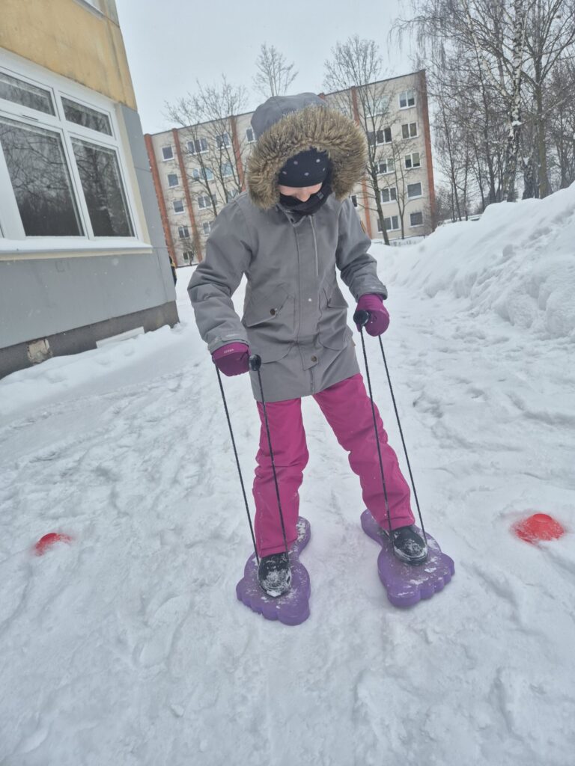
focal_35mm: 23
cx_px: 288
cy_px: 383
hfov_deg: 58.9
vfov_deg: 73.9
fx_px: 509
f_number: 1.8
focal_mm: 5.4
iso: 25
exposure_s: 1/692
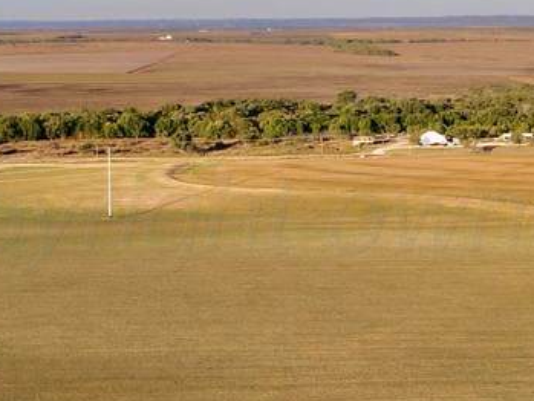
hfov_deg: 22.2
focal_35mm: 88
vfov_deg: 16.8
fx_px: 1358
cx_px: 272
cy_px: 222
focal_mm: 4.5
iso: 100
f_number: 2.8
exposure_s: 1/320
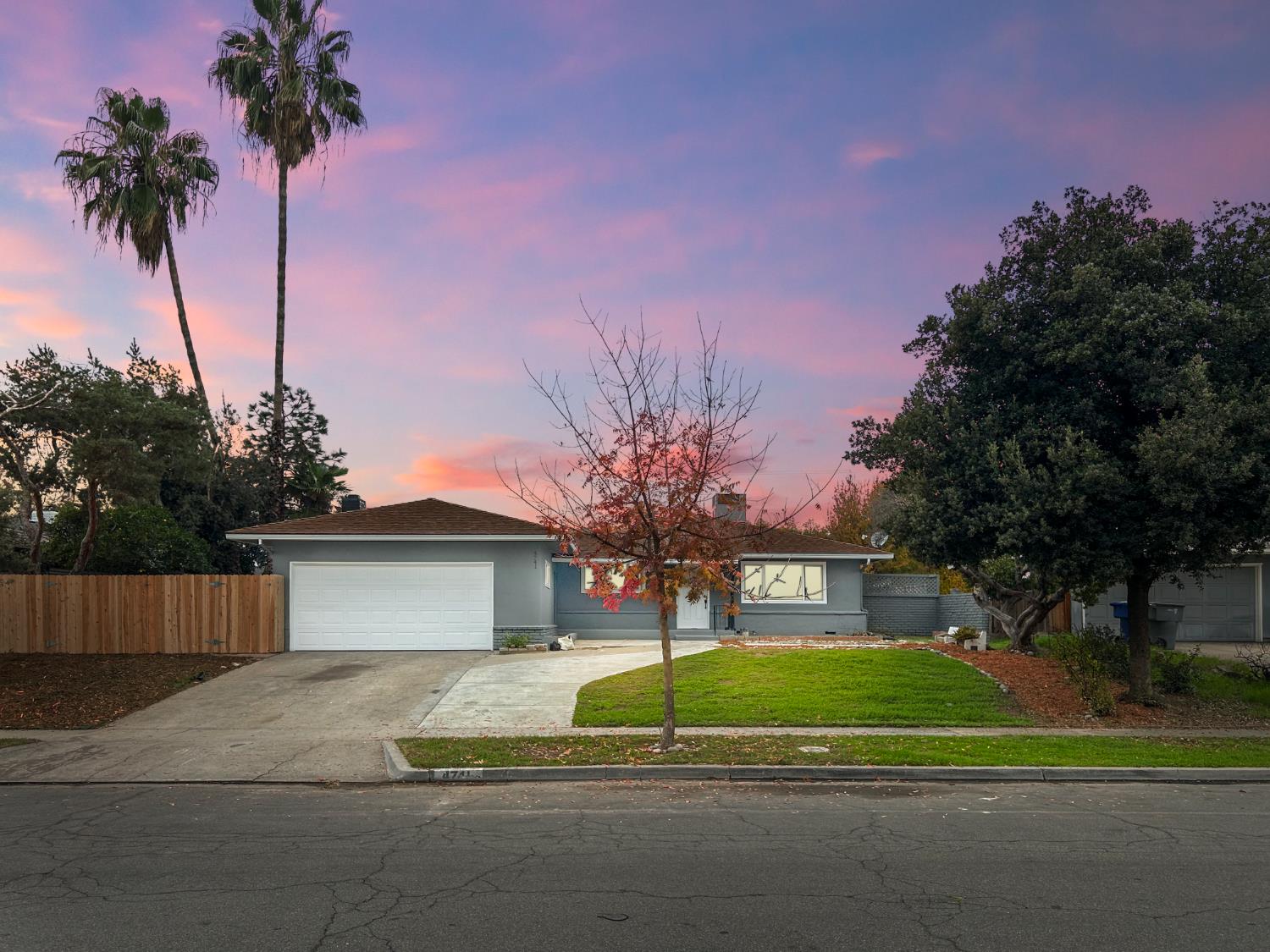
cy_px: 476
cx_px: 635
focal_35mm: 26
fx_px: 954
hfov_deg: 67.3
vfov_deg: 53.1
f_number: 1.5
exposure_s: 1/2500
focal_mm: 5.7
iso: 50
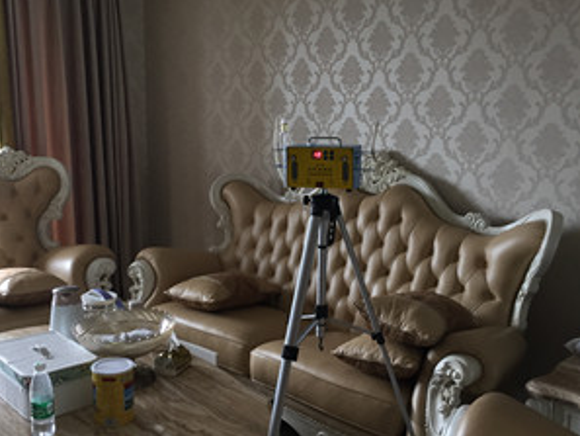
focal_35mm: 39
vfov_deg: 36.8
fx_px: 654
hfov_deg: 47.8
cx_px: 266
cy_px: 229
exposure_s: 1/33
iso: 80
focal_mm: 4.15
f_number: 2.2
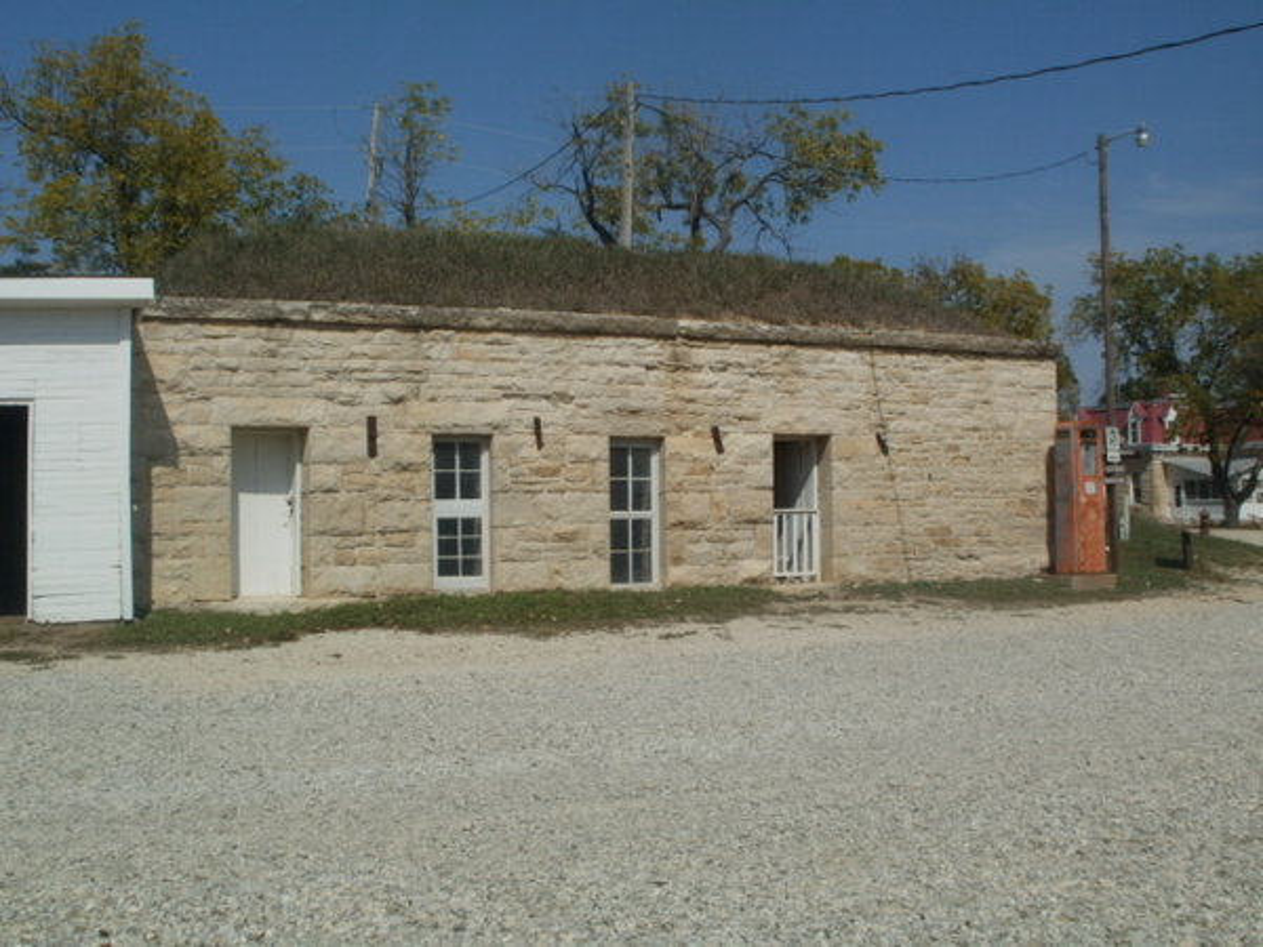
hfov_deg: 42.9
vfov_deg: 32.9
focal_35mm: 44
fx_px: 1605
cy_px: 474
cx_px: 632
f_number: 6.3
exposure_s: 1/1250
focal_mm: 7.7
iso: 100
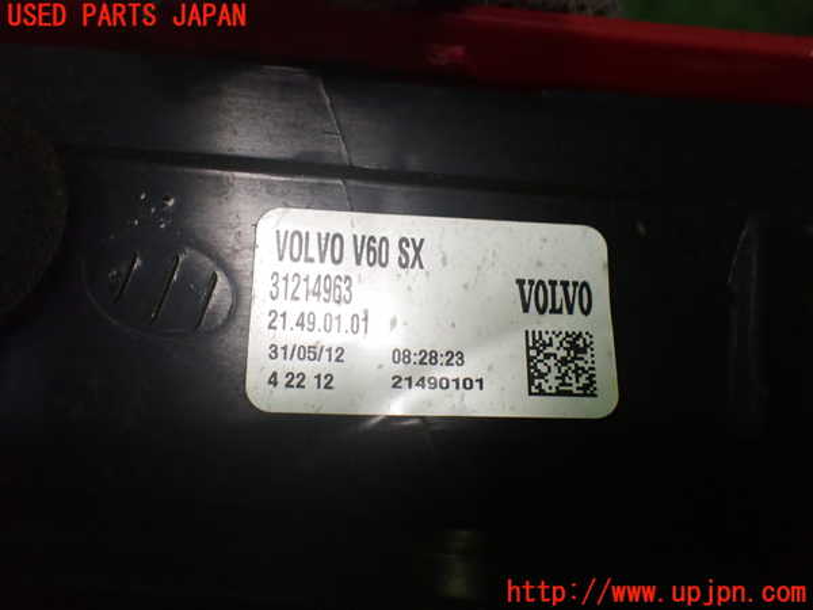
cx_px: 406
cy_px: 305
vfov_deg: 46.8
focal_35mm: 30
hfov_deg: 60.0
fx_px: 705
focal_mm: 5.4
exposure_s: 1/100
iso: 800
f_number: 2.3
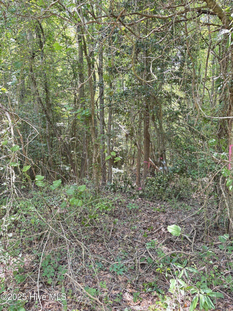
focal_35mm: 26
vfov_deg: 67.3
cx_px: 116
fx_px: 233
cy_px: 156
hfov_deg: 53.1
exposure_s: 1/69
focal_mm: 5.96
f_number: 1.6
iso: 125
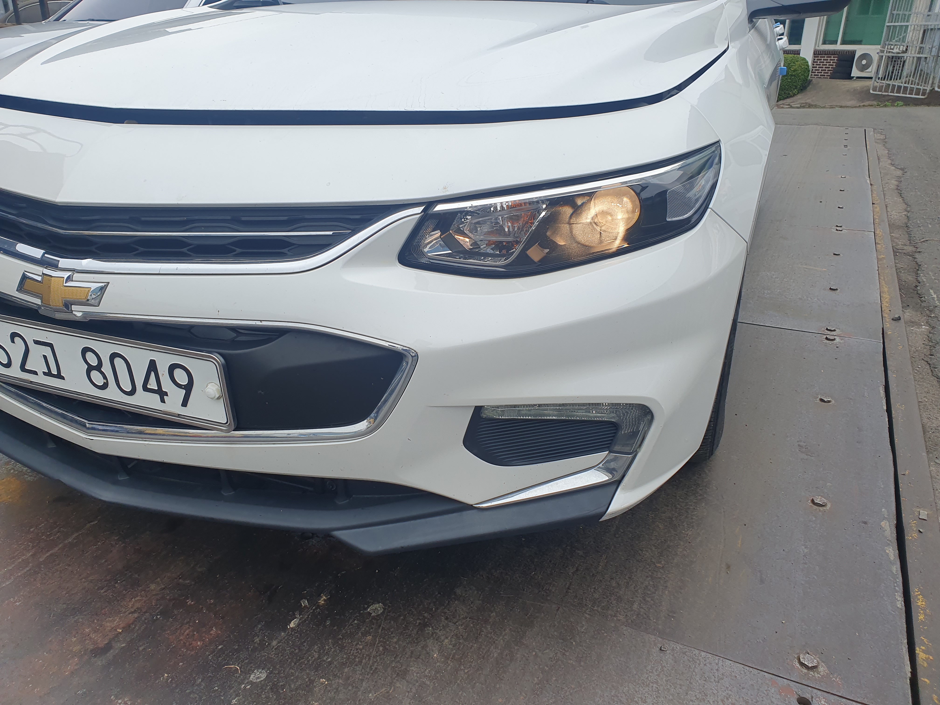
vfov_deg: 53.1
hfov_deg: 67.3
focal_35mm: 26
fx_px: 706
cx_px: 470
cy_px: 352
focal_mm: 4.32
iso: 50
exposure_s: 1/556
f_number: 2.4
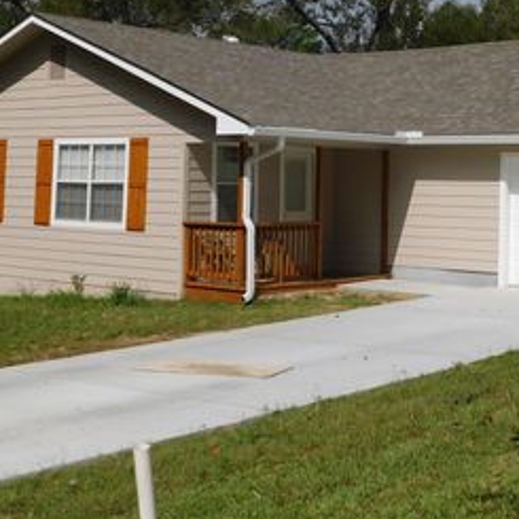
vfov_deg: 26.2
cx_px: 394
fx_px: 1103
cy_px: 130
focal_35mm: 65
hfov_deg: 26.1
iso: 125
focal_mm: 6.3
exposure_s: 1/800
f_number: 7
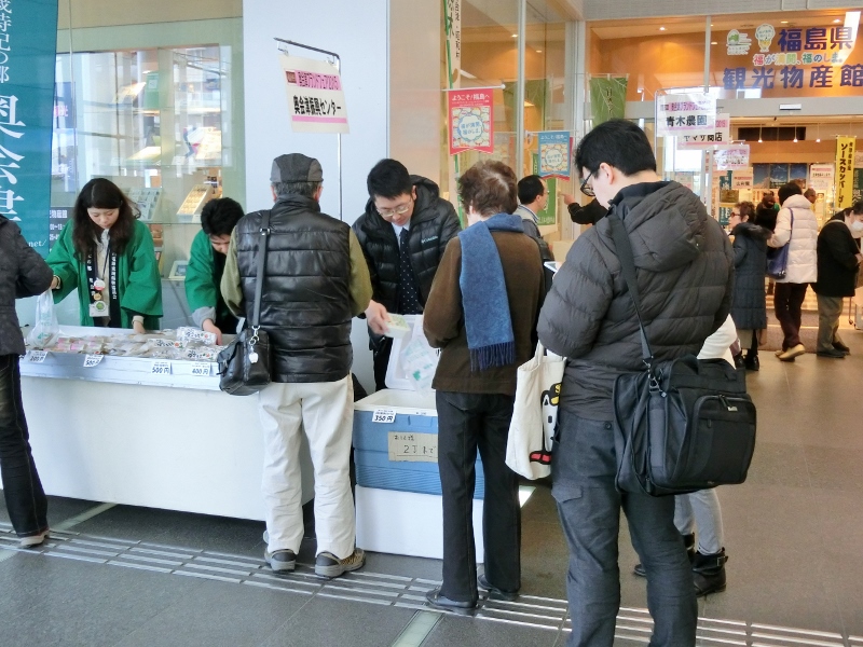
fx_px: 972
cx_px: 432
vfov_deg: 36.8
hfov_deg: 47.9
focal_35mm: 39
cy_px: 324
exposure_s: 1/40
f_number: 4.1
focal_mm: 6.9
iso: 400
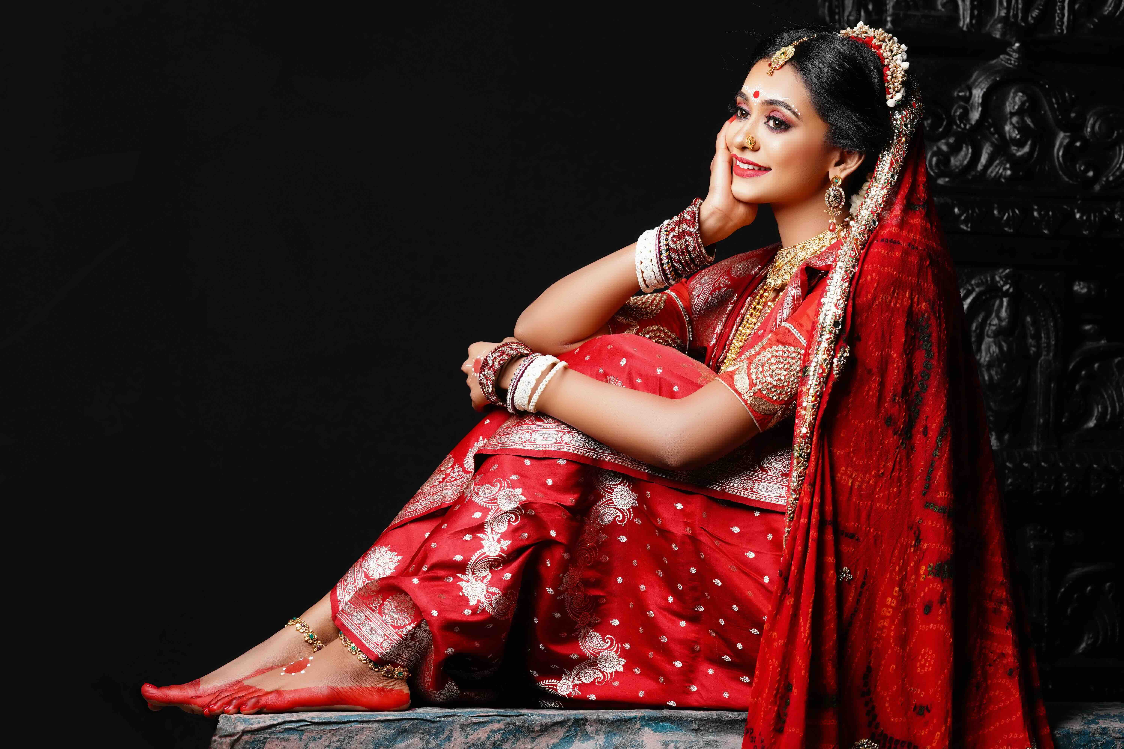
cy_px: 374
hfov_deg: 18.8
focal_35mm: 109
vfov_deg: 12.6
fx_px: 3403
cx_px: 562
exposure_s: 1/100
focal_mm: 109
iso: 320
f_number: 7.1
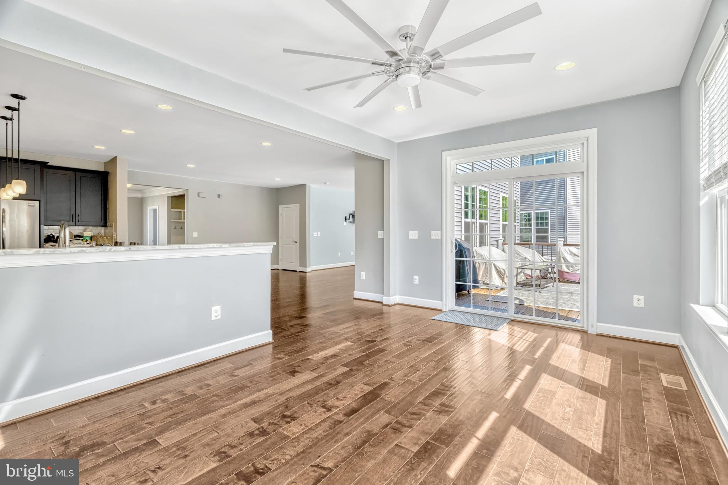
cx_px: 364
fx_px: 323
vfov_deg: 73.7
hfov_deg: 96.7
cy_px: 242
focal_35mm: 16
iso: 1250
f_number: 7.1
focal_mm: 16
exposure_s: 1/160
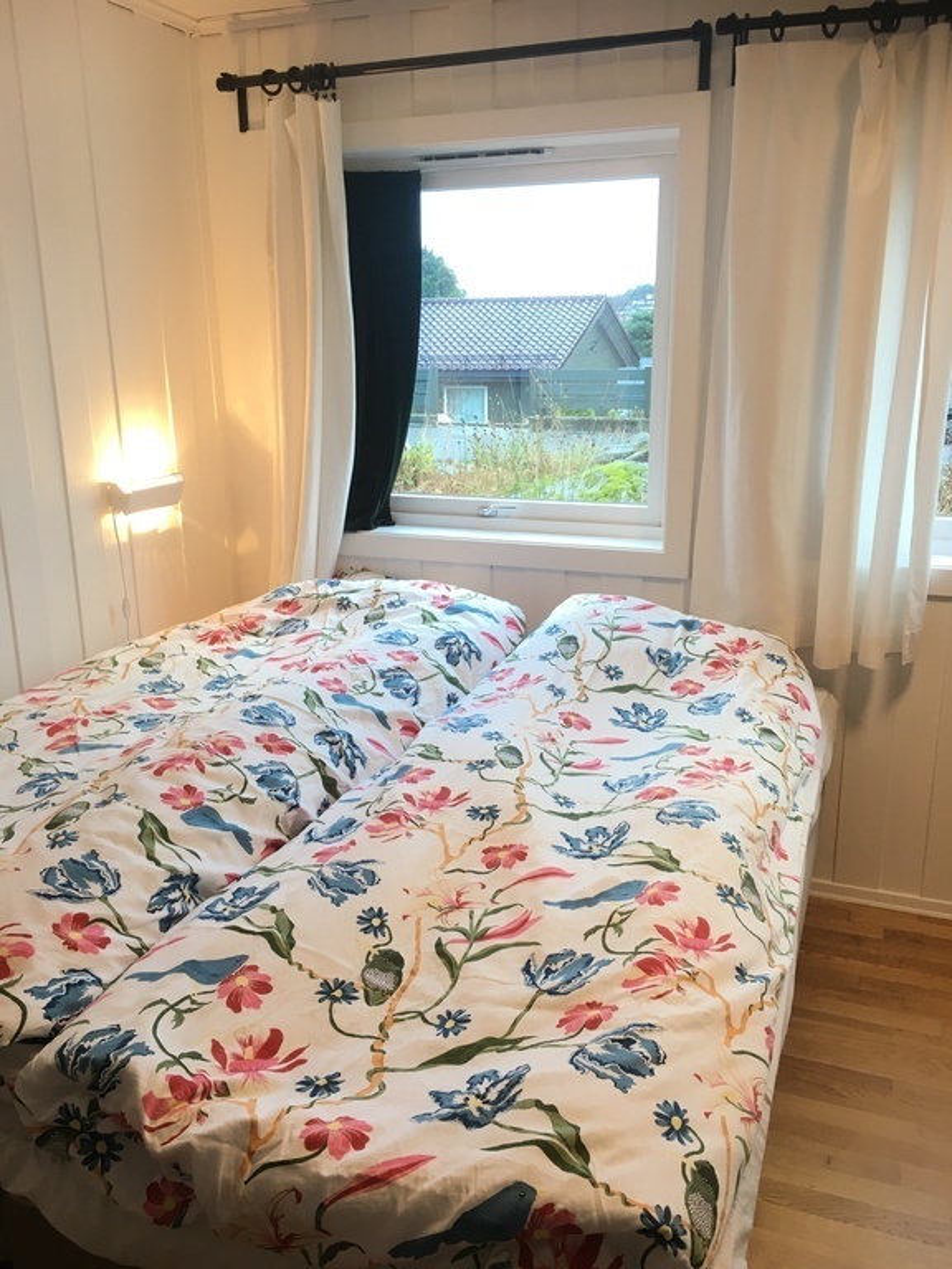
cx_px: 476
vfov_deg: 61.7
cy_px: 634
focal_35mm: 29
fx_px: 1063
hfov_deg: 48.2
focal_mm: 4.15
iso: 64
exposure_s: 1/33
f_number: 2.2
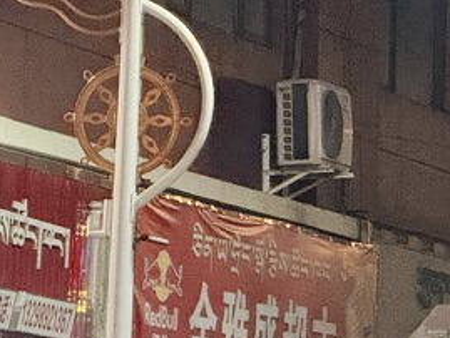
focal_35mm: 457
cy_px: 576
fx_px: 5944
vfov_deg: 3.2
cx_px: 693
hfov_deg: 4.3
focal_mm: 15.66
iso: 1000
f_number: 2.8
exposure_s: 1/17
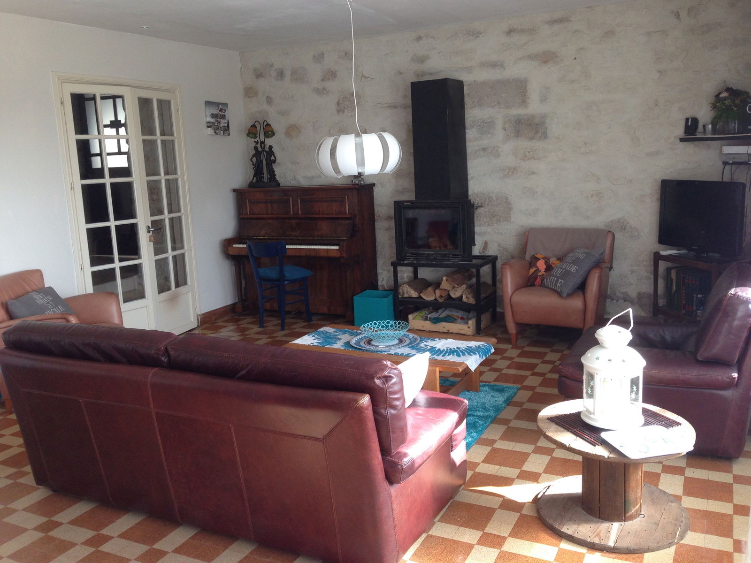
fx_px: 716
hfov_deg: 55.4
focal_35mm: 33
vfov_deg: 42.9
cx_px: 376
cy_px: 282
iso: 80
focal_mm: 4.12
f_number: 2.4
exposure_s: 1/120
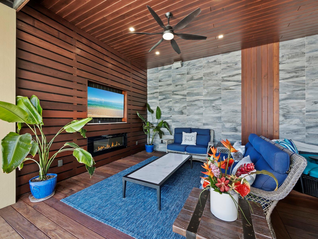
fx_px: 129
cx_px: 159
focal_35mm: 14
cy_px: 120
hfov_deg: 102.0
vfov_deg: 85.7
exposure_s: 1/10
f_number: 9
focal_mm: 7
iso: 400
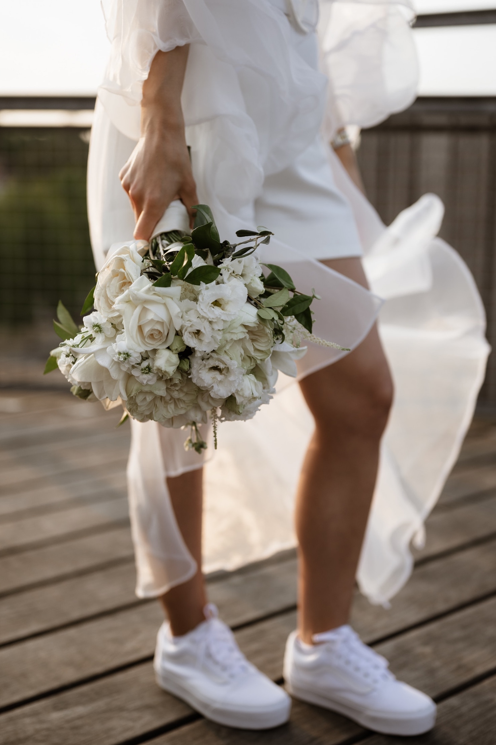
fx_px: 1055
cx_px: 252
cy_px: 375
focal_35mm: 51
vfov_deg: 38.9
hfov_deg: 26.4
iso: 200
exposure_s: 1/1000
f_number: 2.2
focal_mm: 50
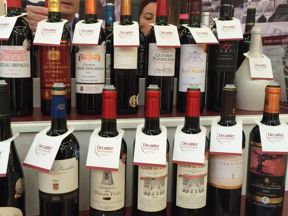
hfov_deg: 47.6
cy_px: 109
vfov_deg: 36.8
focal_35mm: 39
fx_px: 324
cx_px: 118
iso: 64
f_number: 2.2
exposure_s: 1/30
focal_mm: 4.15
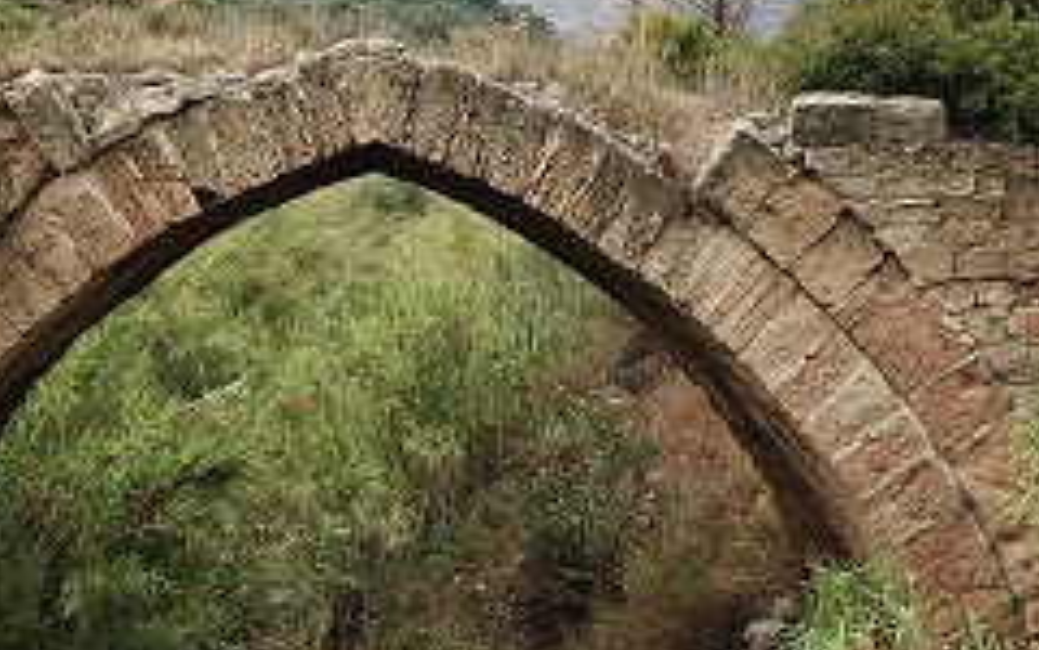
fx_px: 1954
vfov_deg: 18.8
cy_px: 425
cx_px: 507
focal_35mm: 69
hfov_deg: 29.8
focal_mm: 4.73
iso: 100
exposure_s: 1/778
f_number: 2.2
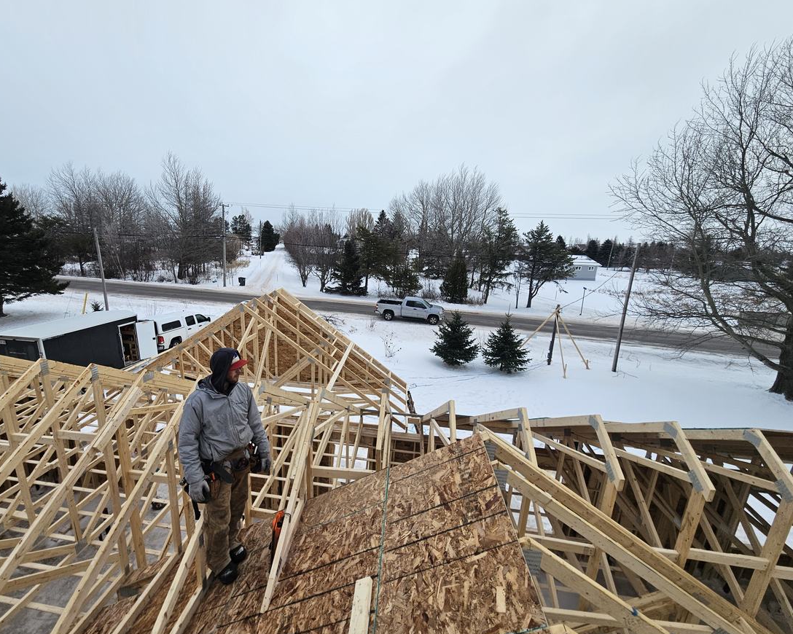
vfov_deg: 87.9
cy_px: 326
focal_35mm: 14
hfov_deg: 100.4
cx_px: 360
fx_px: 329
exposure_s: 1/2077
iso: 50
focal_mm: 2.2
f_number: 2.2
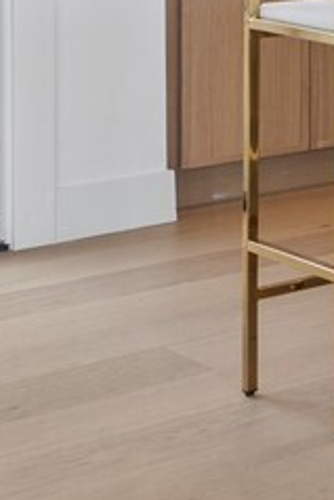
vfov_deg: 16.6
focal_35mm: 114
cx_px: 1232
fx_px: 1584
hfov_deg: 8.3
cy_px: -201
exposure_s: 1
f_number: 11
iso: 100
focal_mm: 16
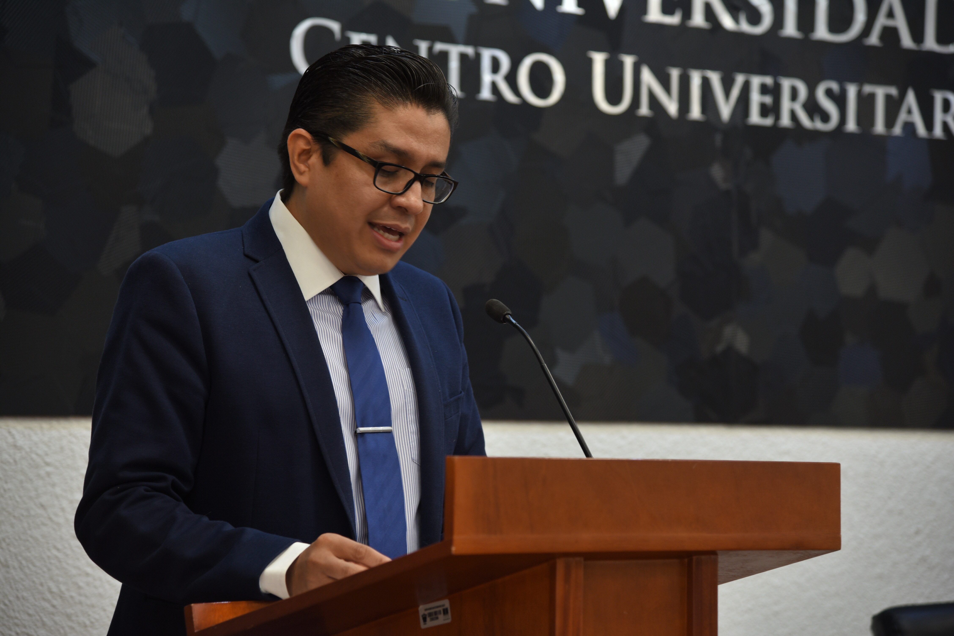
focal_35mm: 105
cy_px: 318
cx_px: 477
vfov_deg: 13.0
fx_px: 2782
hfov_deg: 19.5
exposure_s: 1/15
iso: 500
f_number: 4.5
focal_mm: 105
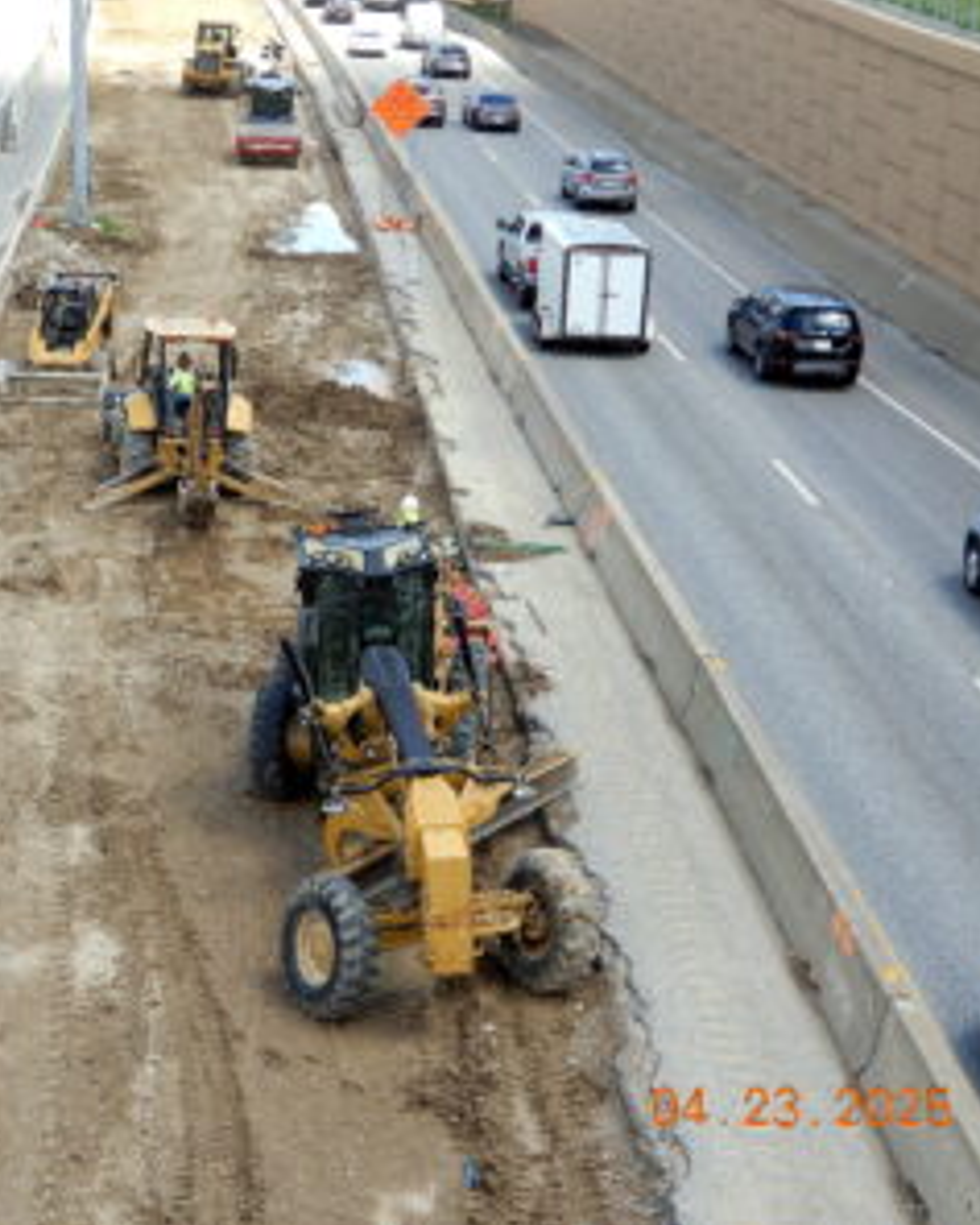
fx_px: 2392
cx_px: 198
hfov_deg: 22.8
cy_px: 617
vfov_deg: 28.7
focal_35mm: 66
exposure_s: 1/250
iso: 80
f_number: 4
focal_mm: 8.9
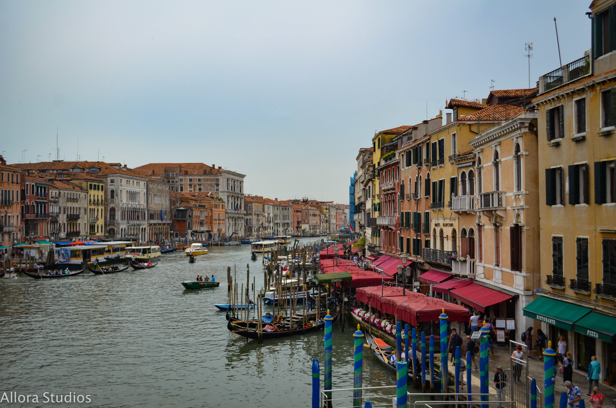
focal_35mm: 39
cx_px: 308
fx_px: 666
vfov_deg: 34.1
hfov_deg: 49.6
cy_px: 204
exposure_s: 1/2000
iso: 250
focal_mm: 26
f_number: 4.2
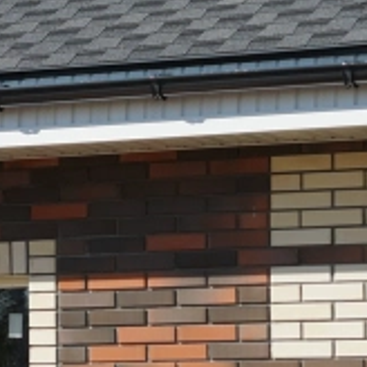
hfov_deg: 6.0
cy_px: 370
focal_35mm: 273
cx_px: -689
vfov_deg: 6.4
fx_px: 3275
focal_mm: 28
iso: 100
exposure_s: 1/250
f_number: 5.6
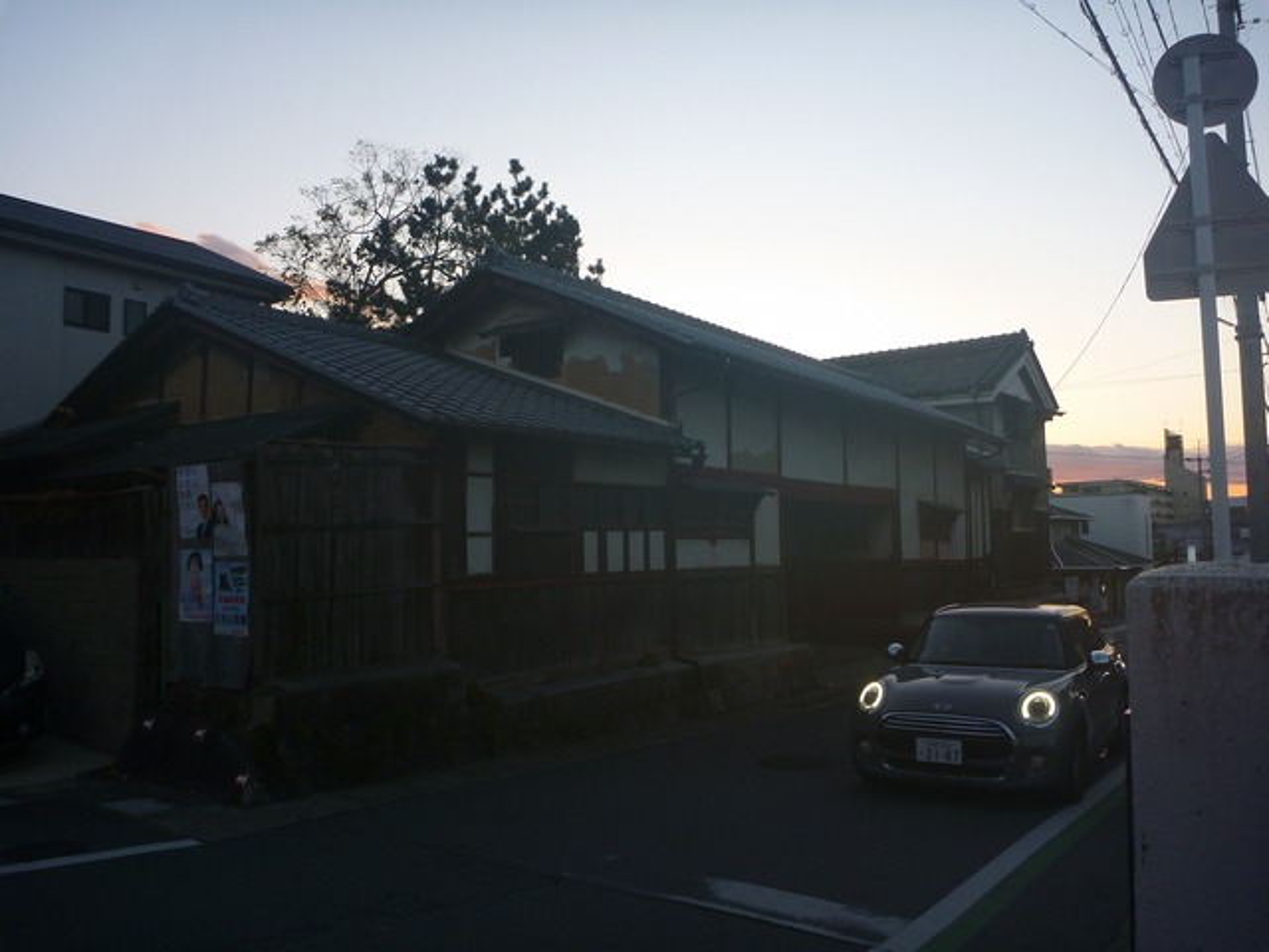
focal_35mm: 28
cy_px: 476
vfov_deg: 49.7
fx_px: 1026
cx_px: 634
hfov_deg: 63.4
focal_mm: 4.9
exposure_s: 1/80
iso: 80
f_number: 3.3
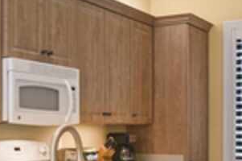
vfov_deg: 19.6
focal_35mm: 68
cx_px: 142
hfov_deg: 29.6
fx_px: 457
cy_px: 145
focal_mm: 11
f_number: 2.8
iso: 100
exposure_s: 1/15
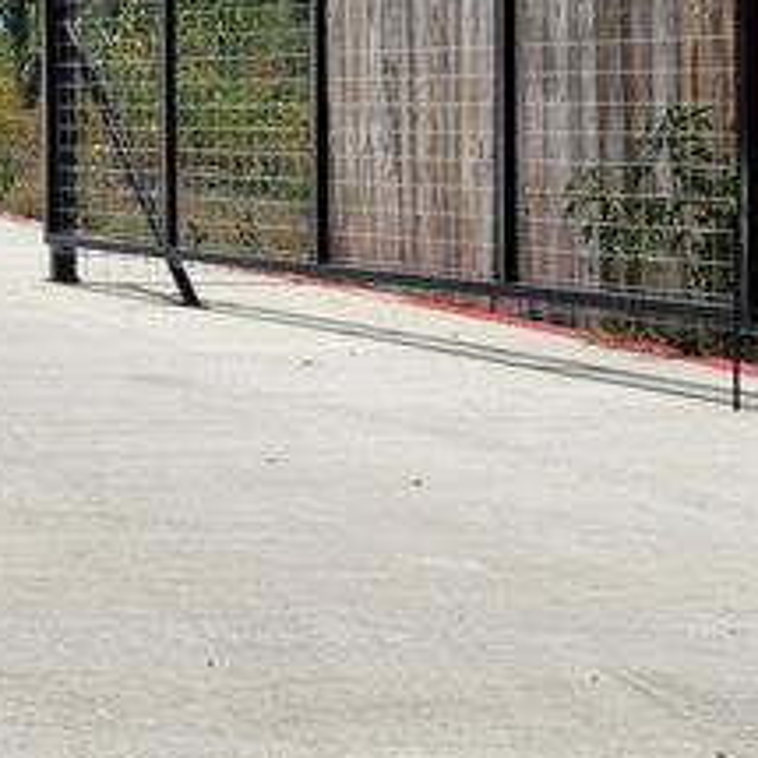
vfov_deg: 17.8
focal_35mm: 97
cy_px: 159
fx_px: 2403
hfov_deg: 14.8
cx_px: -754
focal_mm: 6.4
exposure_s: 1/2483
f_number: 1.8
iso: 12
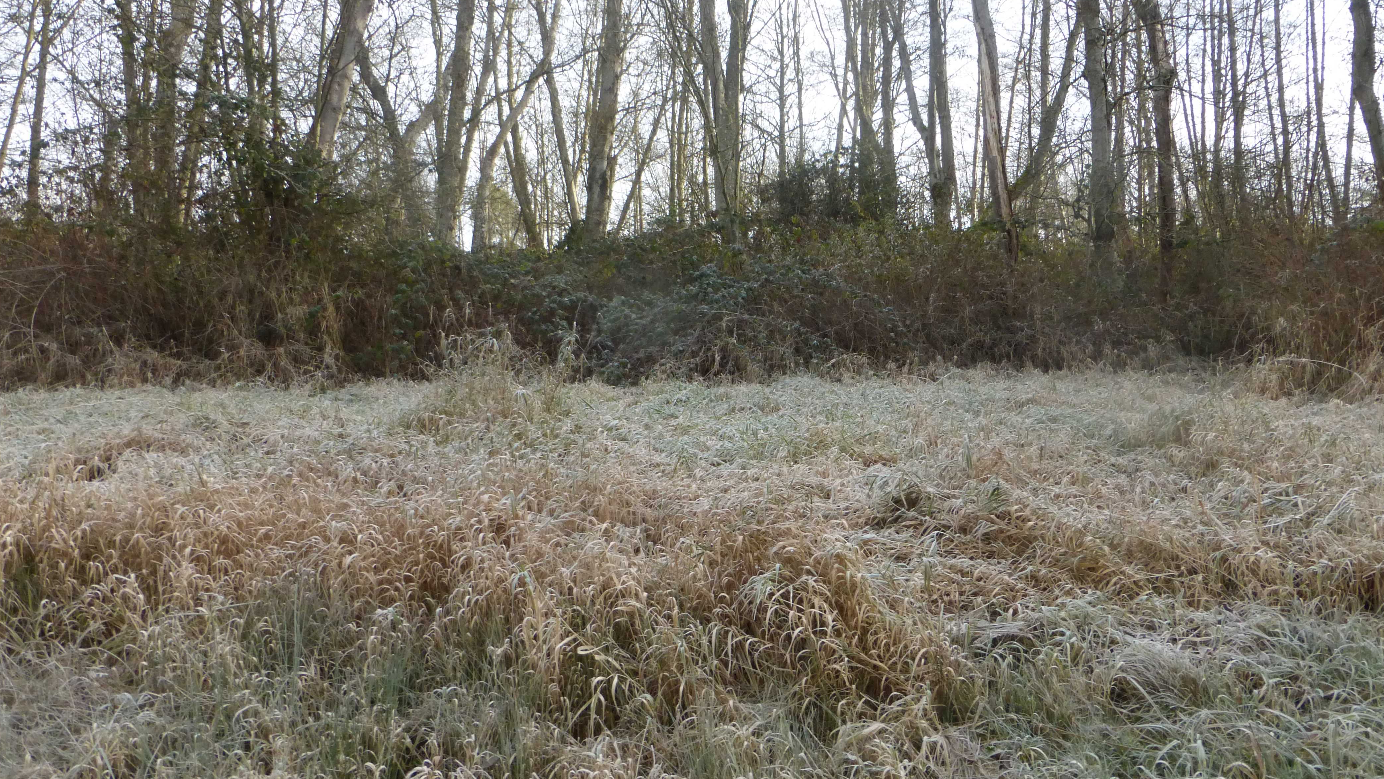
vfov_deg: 38.9
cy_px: 351
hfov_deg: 64.3
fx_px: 1101
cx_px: 731
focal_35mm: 30
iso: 200
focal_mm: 4.3
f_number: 4
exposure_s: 1/250
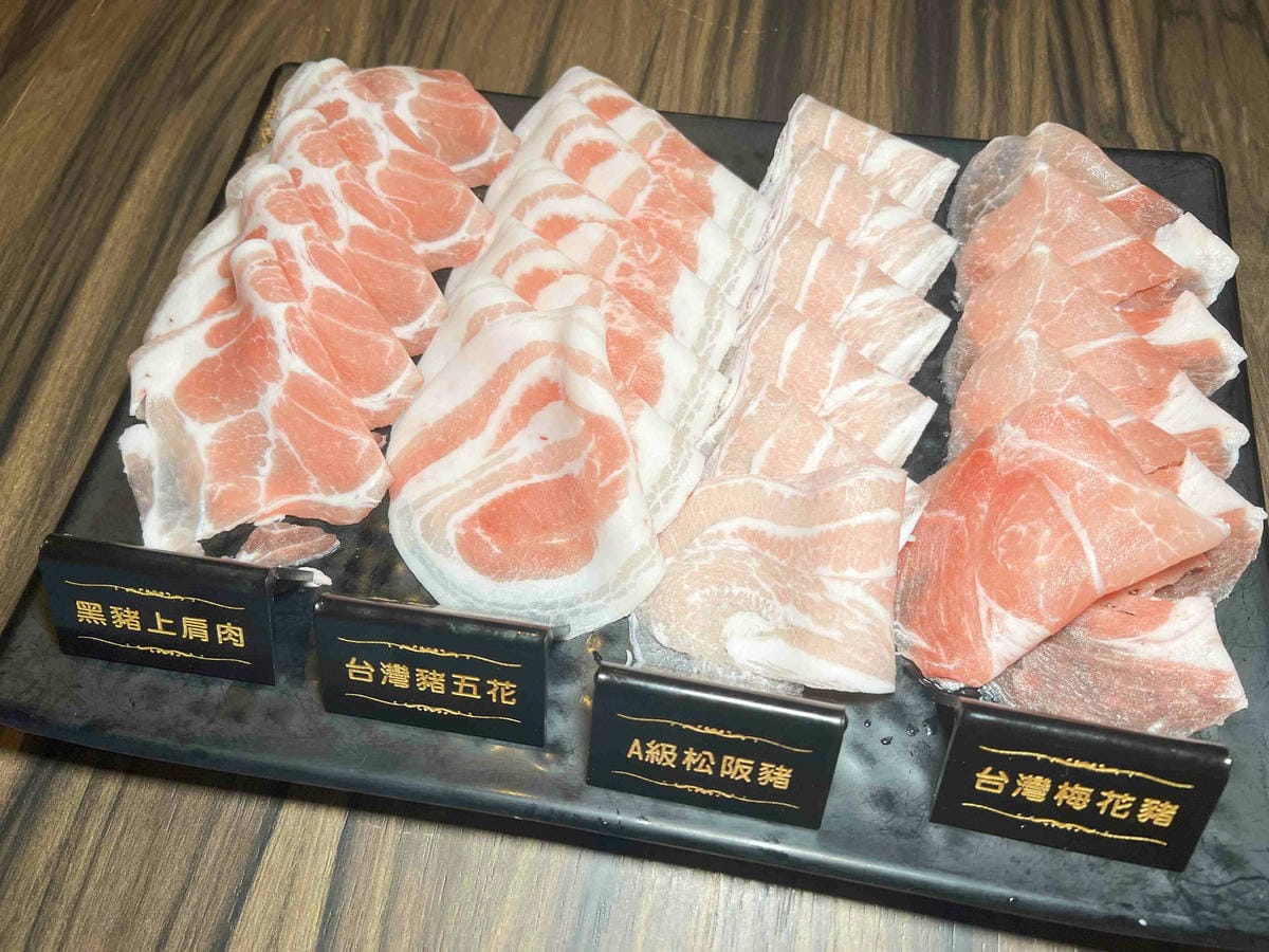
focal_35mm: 26
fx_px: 953
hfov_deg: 67.3
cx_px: 634
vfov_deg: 53.1
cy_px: 476
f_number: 1.5
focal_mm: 5.7
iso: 80
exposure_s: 1/120
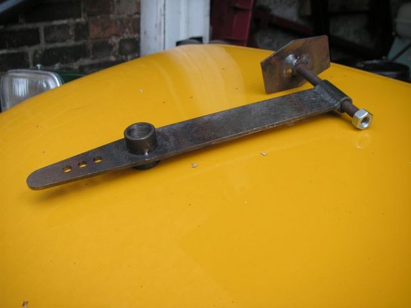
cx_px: 206
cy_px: 154
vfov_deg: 37.7
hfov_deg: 49.0
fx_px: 451
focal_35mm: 38
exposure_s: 1/90
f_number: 3.3
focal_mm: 6.3
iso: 50
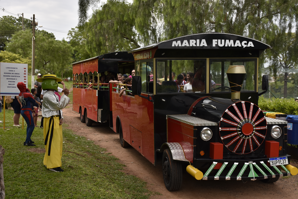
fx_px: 373
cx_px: 149
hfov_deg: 43.6
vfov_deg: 29.9
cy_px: 100
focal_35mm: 45
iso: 200
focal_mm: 30
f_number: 7.1
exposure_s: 1/500
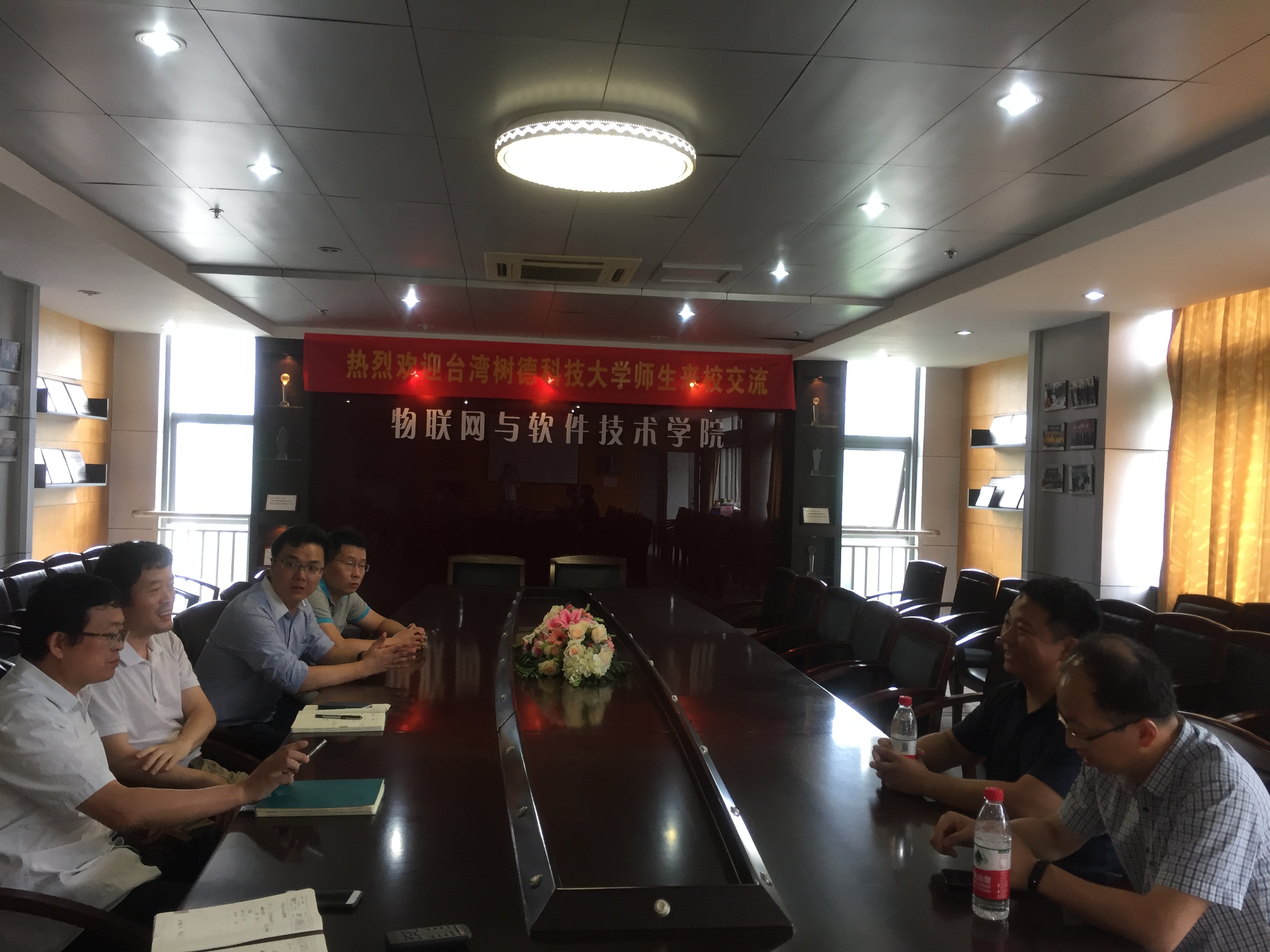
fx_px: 1064
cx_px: 635
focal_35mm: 29
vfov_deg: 48.2
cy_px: 476
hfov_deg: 61.7
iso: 50
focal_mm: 4.15
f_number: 2.2
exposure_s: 1/33
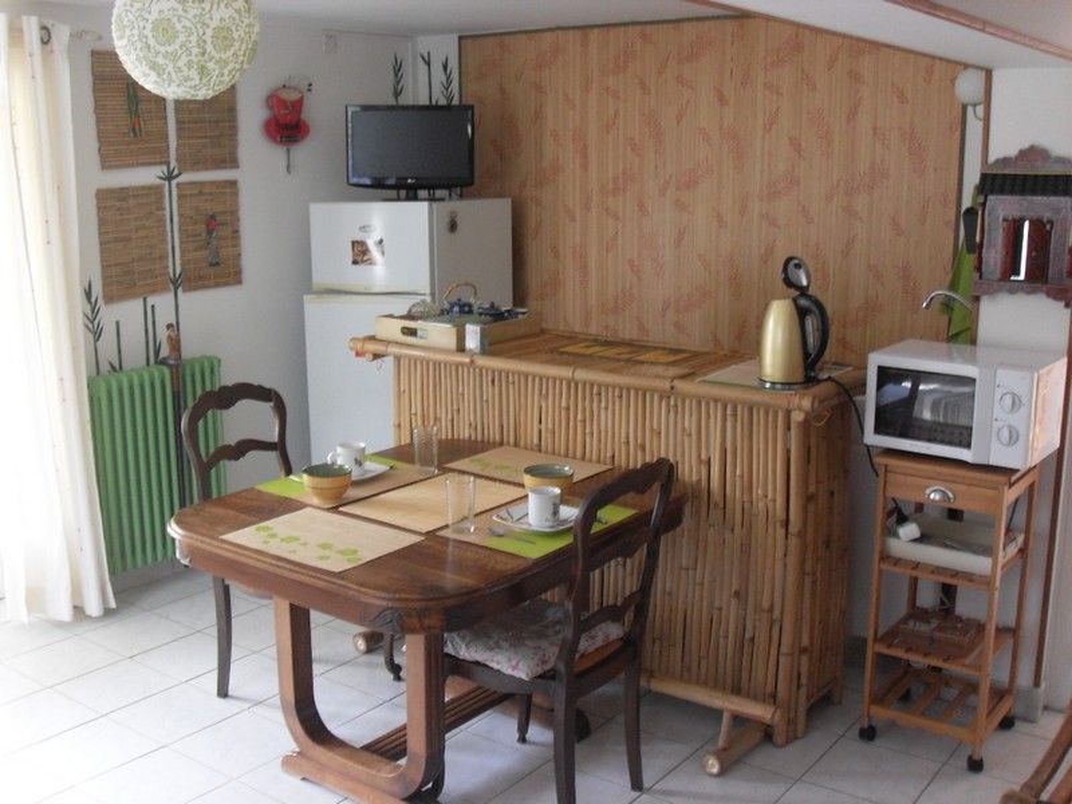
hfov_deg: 50.1
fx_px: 1146
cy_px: 402
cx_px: 536
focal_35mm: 37
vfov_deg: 38.7
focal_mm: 6.3
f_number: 2.8
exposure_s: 1/10
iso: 200
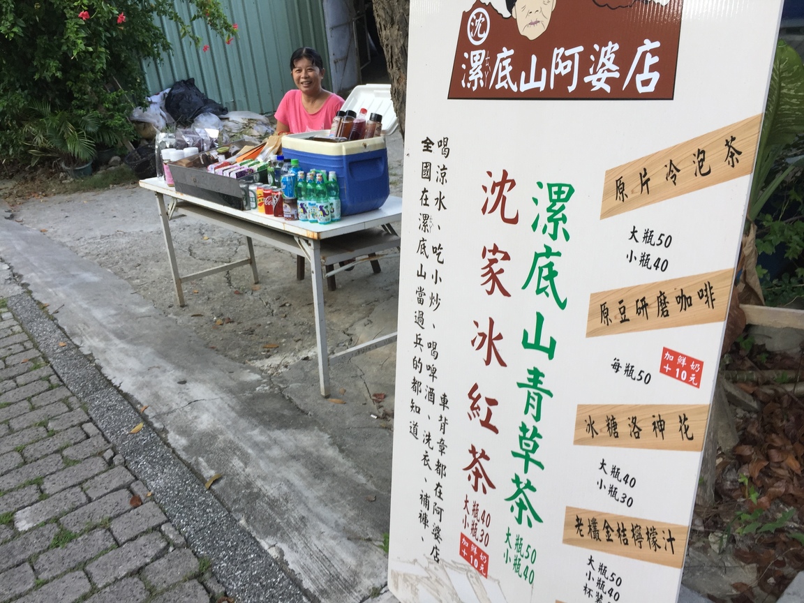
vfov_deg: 48.2
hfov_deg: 61.7
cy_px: 302
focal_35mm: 29
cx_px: 402
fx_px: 674
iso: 40
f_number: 2.2
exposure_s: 1/120
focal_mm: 4.15
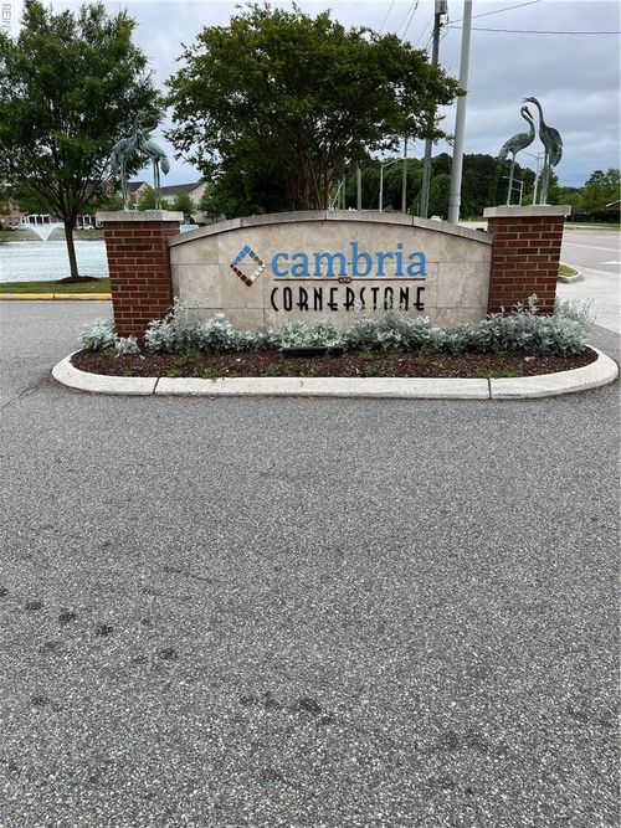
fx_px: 622
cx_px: 310
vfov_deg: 67.3
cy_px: 414
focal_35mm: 26
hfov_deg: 53.0
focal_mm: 5.1
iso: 50
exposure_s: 1/1647
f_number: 1.6
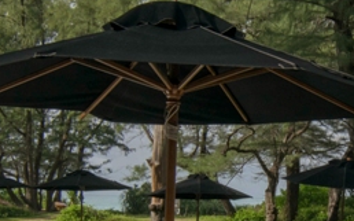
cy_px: 201
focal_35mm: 79
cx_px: 303
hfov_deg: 25.5
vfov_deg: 16.3
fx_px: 762
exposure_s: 1/60
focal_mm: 13
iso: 100
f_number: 11
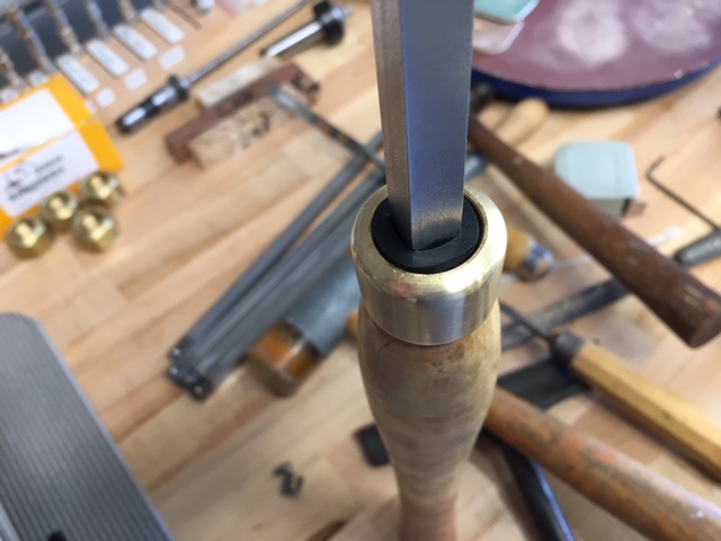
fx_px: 604
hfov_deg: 61.7
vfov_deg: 48.2
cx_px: 360
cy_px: 270
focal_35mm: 29
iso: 50
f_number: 2.2
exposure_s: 1/30
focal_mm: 4.15
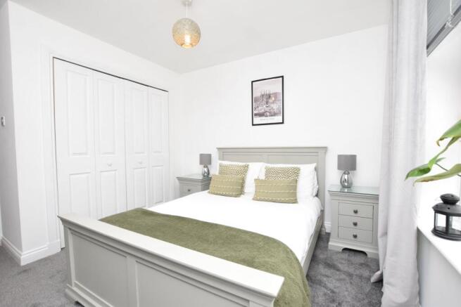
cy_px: 154
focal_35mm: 15
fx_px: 192
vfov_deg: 77.4
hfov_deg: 100.4
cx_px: 230
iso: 800
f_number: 5.6
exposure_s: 1/125
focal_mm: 10
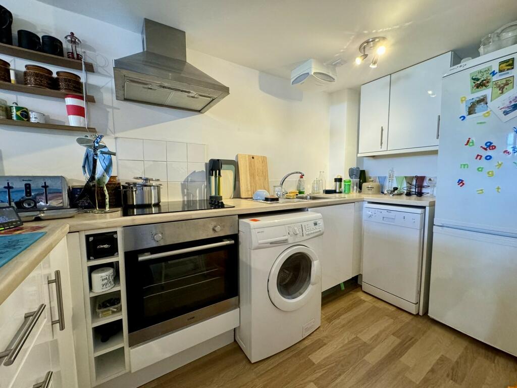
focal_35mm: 14
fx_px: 209
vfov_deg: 85.7
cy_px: 194
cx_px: 258
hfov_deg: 102.1
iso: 320
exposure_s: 1/100
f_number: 2.2
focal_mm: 2.22
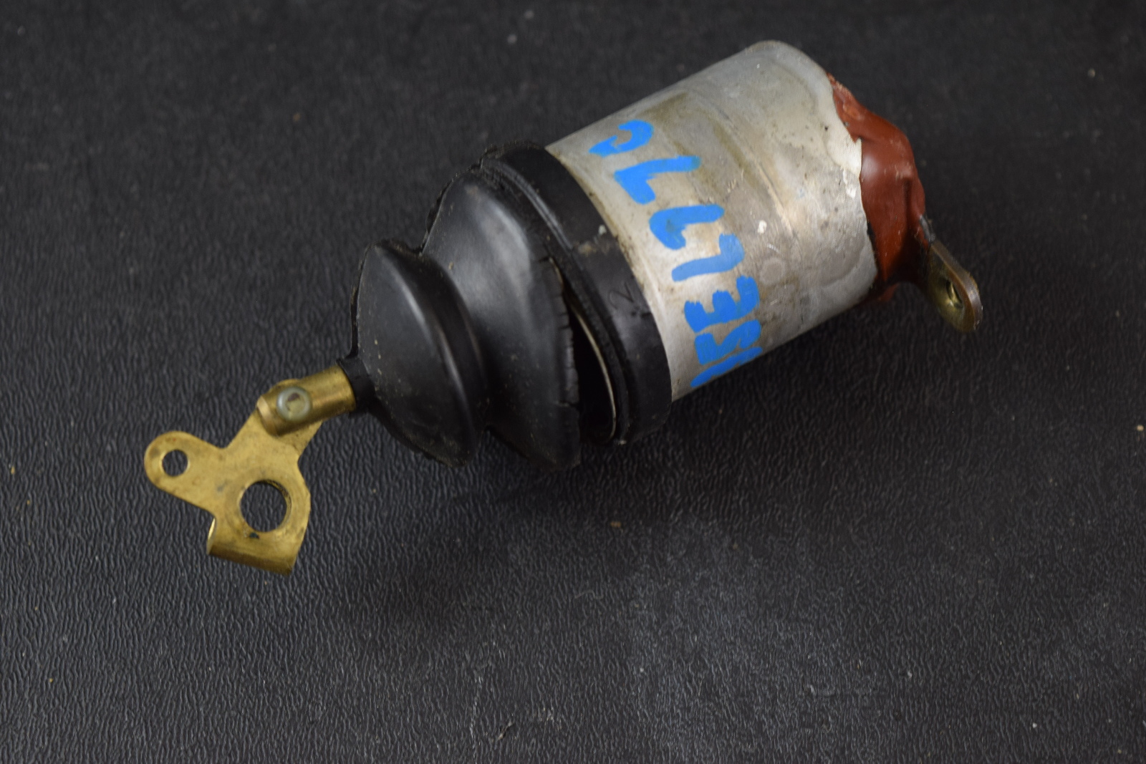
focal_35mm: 78
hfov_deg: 26.0
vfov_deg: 17.5
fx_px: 2483
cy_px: 382
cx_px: 573
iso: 450
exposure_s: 1/125
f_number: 5.6
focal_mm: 52
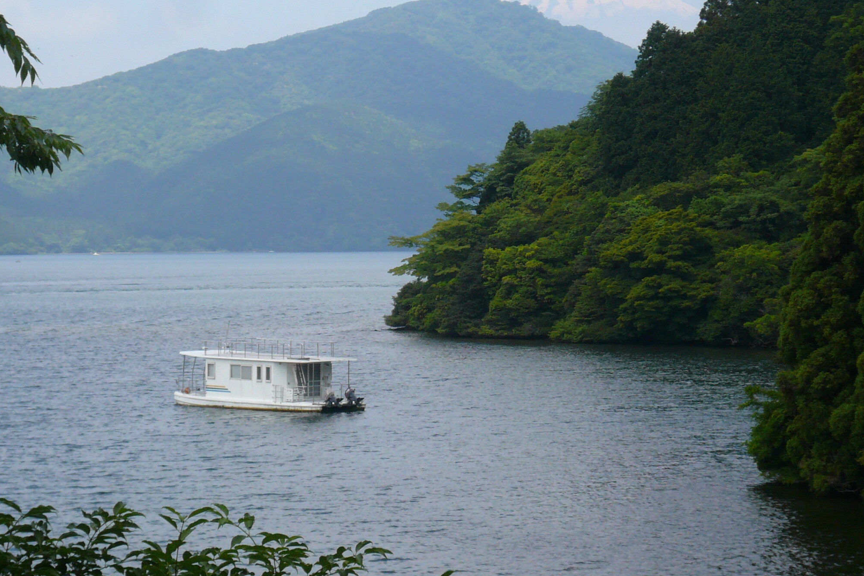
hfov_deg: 16.5
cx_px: 432
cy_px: 207
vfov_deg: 11.0
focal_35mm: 124
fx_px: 2976
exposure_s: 1/400
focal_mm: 15.5
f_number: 5.3
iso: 100
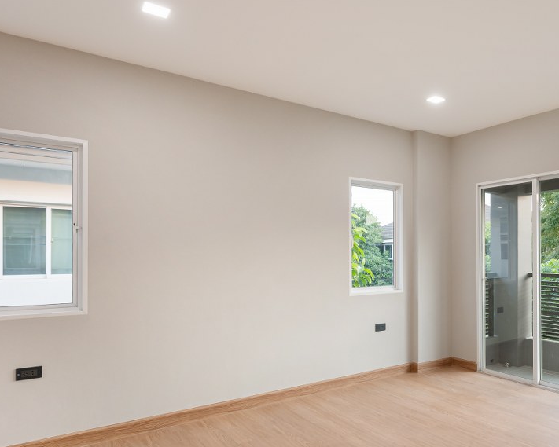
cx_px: 448
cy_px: 267
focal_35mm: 27
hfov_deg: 59.0
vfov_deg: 52.8
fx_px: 447
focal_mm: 16
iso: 100
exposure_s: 1/30
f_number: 5.6
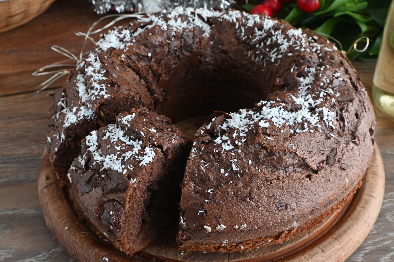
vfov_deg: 26.0
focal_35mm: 52
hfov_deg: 38.2
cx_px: 197
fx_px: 569
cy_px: 131
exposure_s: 1/15
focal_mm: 35
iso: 2500
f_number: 10
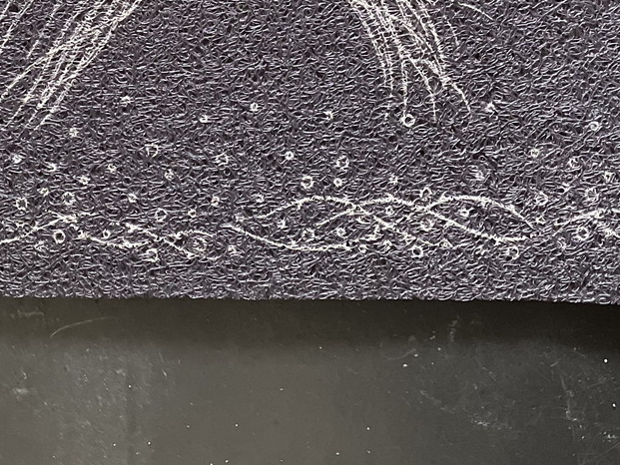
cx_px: 154
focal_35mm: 67
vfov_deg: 20.8
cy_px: -51
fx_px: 1200
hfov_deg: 28.5
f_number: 1.6
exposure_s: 1/31
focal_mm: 4.2
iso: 640
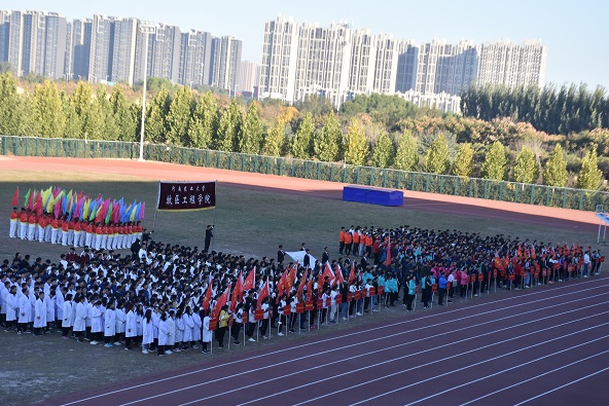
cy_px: 201
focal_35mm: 79
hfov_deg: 25.7
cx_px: 306
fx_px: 1337
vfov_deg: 17.3
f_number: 8
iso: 450
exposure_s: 1/500
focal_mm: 52
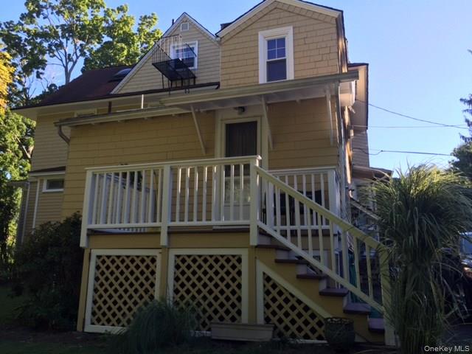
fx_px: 395
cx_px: 236
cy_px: 177
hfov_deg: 61.7
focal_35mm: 29
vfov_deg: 48.2
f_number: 2.2
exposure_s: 1/430
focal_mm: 4.15
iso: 32
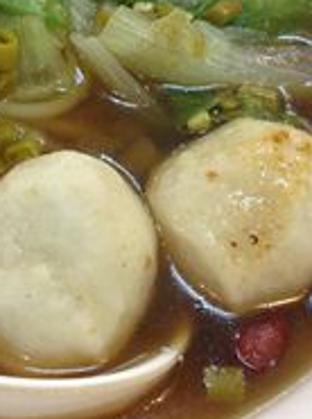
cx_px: -2
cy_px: 68
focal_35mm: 91
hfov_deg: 15.9
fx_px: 1097
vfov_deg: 21.2
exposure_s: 1/20
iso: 125
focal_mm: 4.28
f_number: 2.4
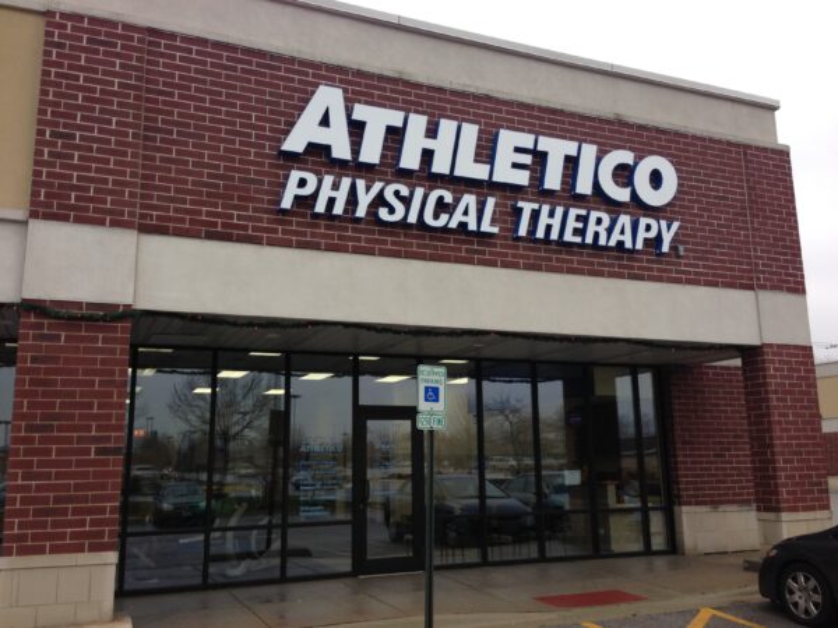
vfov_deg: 42.9
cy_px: 314
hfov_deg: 55.4
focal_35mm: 33
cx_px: 419
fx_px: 799
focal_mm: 4.13
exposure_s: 1/243
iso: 50
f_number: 2.4
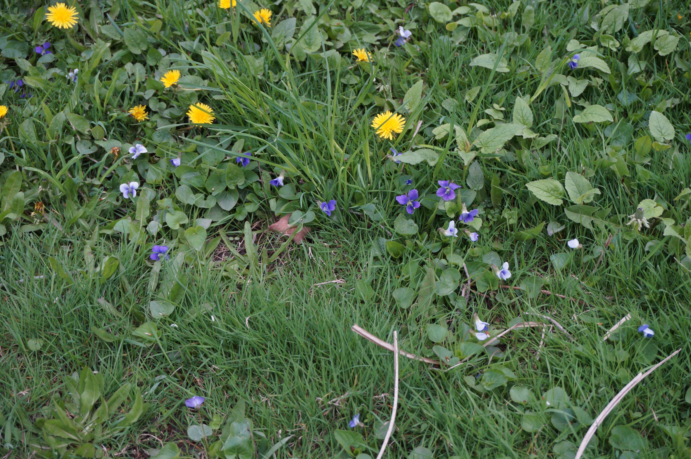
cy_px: 230
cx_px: 346
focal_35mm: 62
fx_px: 1179
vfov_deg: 22.0
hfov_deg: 32.7
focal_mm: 41
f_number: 5.6
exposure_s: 1/160
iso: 1000
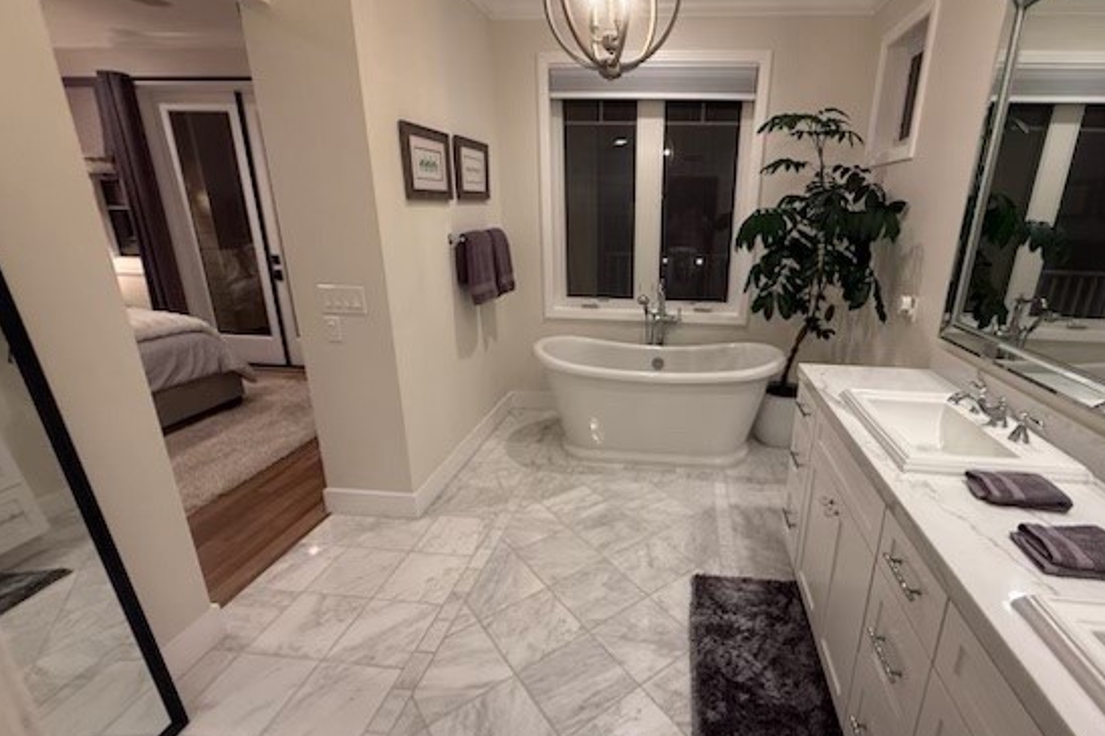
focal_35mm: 17
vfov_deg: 70.4
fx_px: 522
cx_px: 637
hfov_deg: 92.6
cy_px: 375
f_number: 2.2
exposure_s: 1/120
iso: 250
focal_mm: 2.22
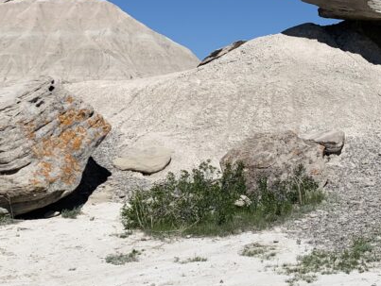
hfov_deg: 29.1
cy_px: 49
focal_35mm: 66
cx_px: 257
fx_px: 727
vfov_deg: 21.9
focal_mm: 4.25
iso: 25
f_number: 1.8
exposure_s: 1/4902
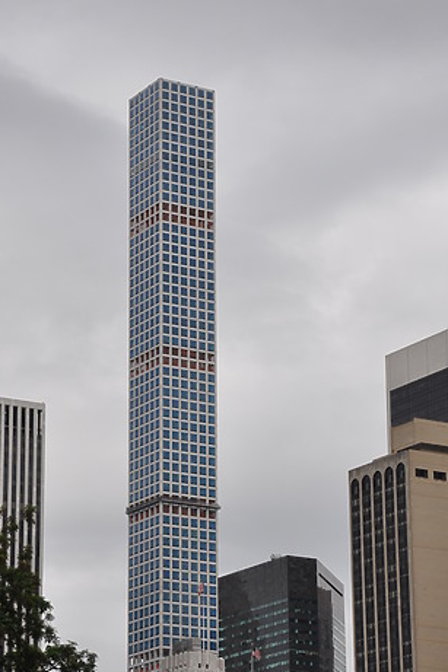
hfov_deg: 11.3
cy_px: 388
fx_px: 2260
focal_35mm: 121
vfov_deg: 16.9
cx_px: 180
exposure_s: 1/250
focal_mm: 62
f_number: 8
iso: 200
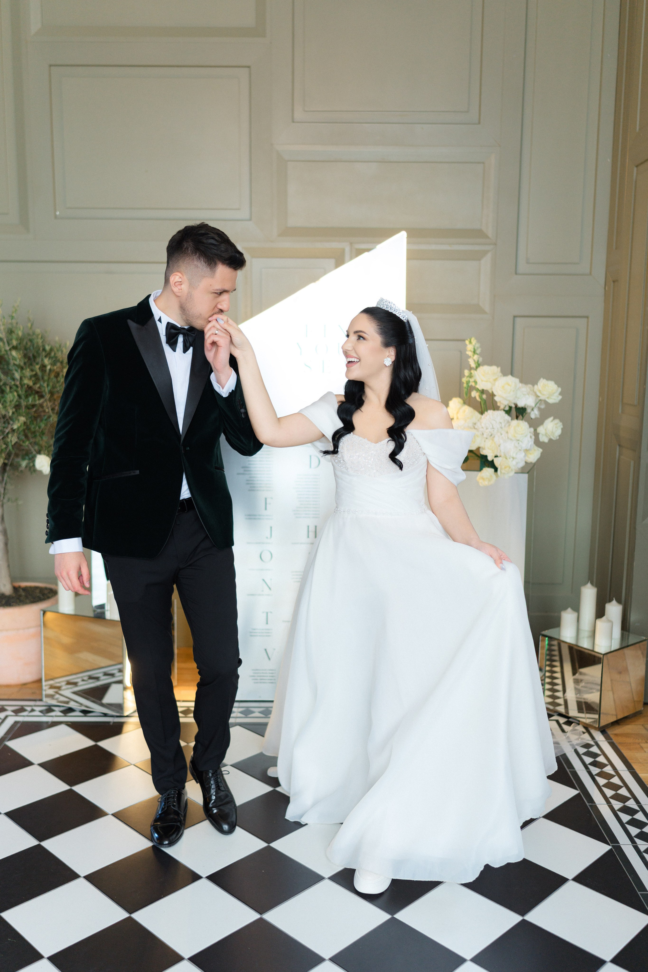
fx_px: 945
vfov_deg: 54.4
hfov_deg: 37.9
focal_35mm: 35
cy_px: 486
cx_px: 324
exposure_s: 1/640
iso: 500
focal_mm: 35
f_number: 1.4
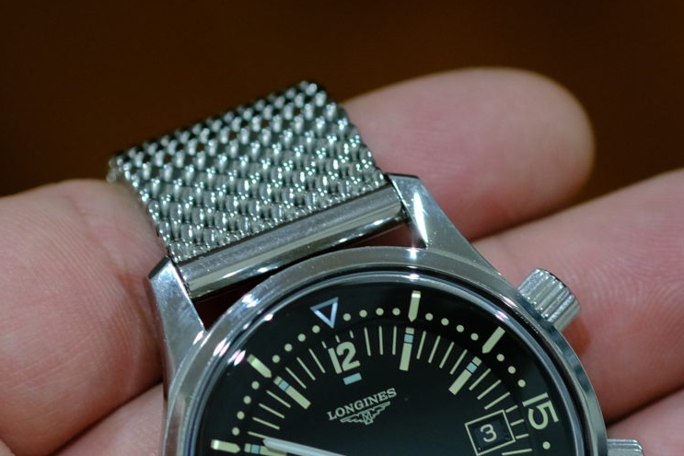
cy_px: 461
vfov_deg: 5.5
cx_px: 388
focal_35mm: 248
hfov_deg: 8.3
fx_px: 4711
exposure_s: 1/34
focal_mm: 60
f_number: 2.8
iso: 800
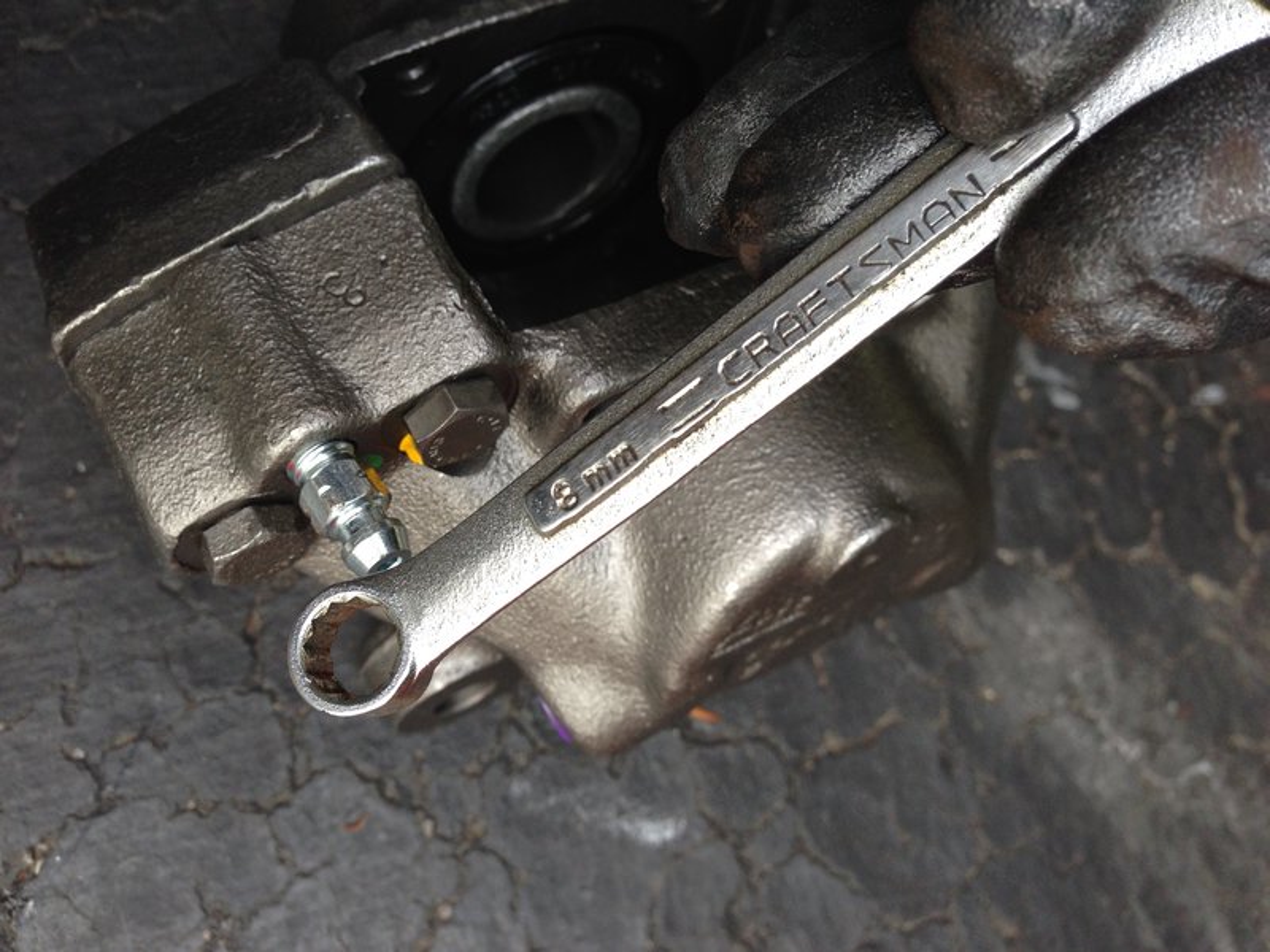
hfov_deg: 55.4
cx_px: 635
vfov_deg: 42.9
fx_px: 1211
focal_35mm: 33
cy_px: 476
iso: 80
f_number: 2.4
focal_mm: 4.12
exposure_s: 1/120
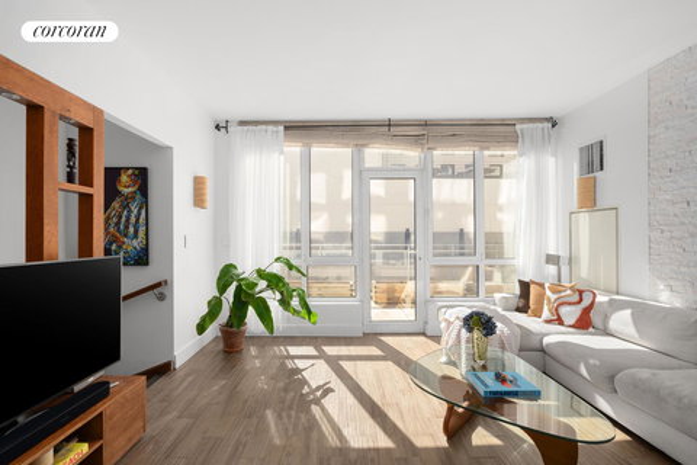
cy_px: 232
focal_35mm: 16
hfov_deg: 96.7
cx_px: 348
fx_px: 310
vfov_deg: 73.7
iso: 400
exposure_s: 1/25
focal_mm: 16
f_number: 11
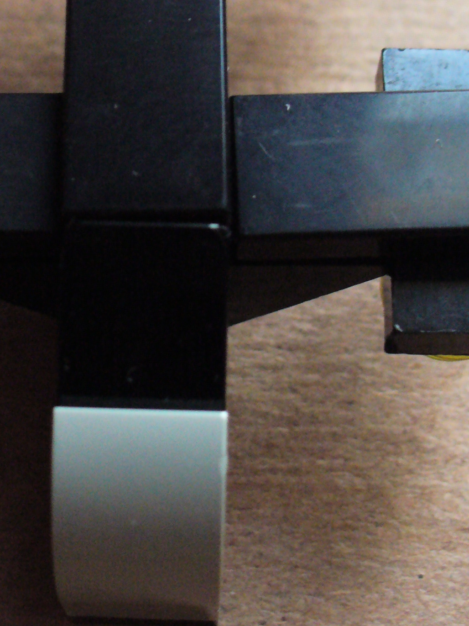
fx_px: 1373
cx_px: 146
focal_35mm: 76
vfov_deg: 25.5
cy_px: 186
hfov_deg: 19.3
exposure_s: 1/60
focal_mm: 6.1
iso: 400
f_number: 2.8
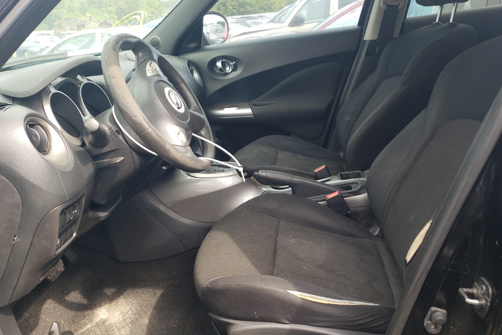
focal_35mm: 28
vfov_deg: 46.3
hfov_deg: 65.5
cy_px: 183
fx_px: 390
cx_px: 255
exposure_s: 1/263
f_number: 1.5
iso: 50
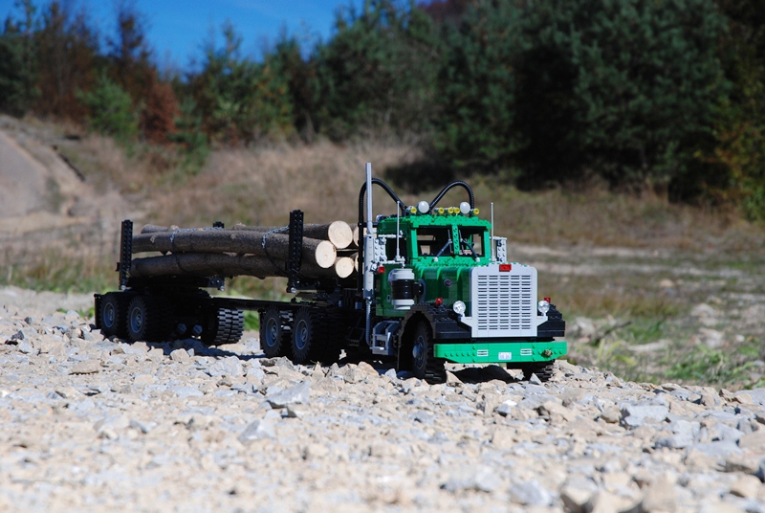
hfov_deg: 20.9
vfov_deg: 14.1
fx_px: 2075
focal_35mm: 98
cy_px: 256
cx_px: 382
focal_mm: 65
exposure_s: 1/250
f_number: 8
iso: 200
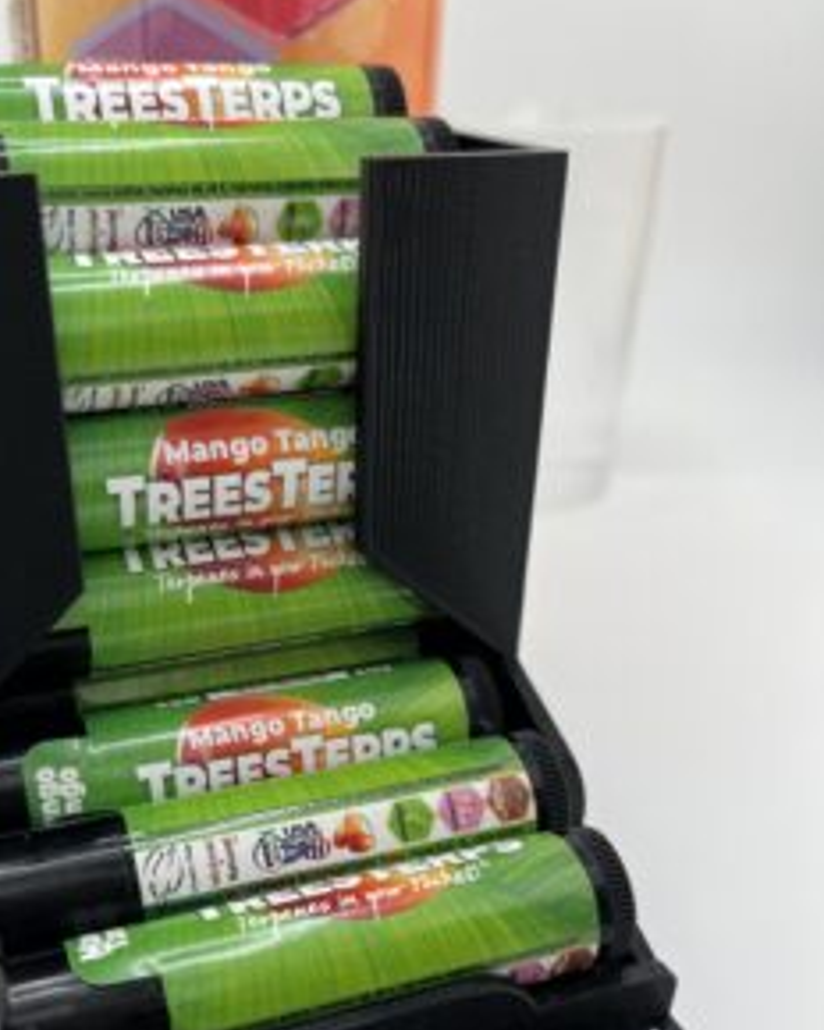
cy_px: 693
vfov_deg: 50.5
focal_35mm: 35
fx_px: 1067
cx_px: 302
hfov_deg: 41.9
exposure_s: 1/967
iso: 50
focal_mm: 5.1
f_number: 1.6
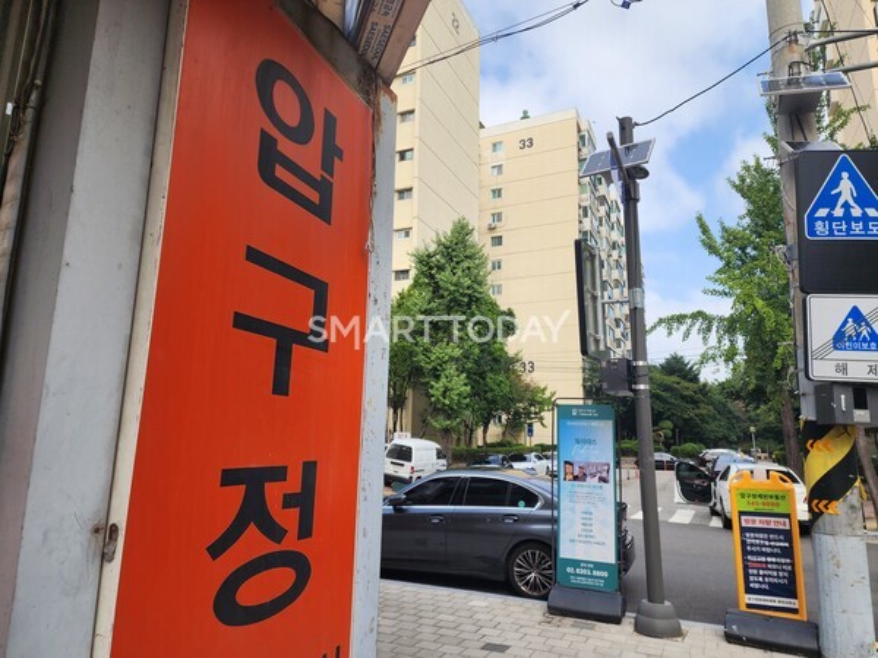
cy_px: 329
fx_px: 583
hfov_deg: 73.9
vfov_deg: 58.9
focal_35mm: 23
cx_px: 439
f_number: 1.8
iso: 12
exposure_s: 1/647
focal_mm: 6.4
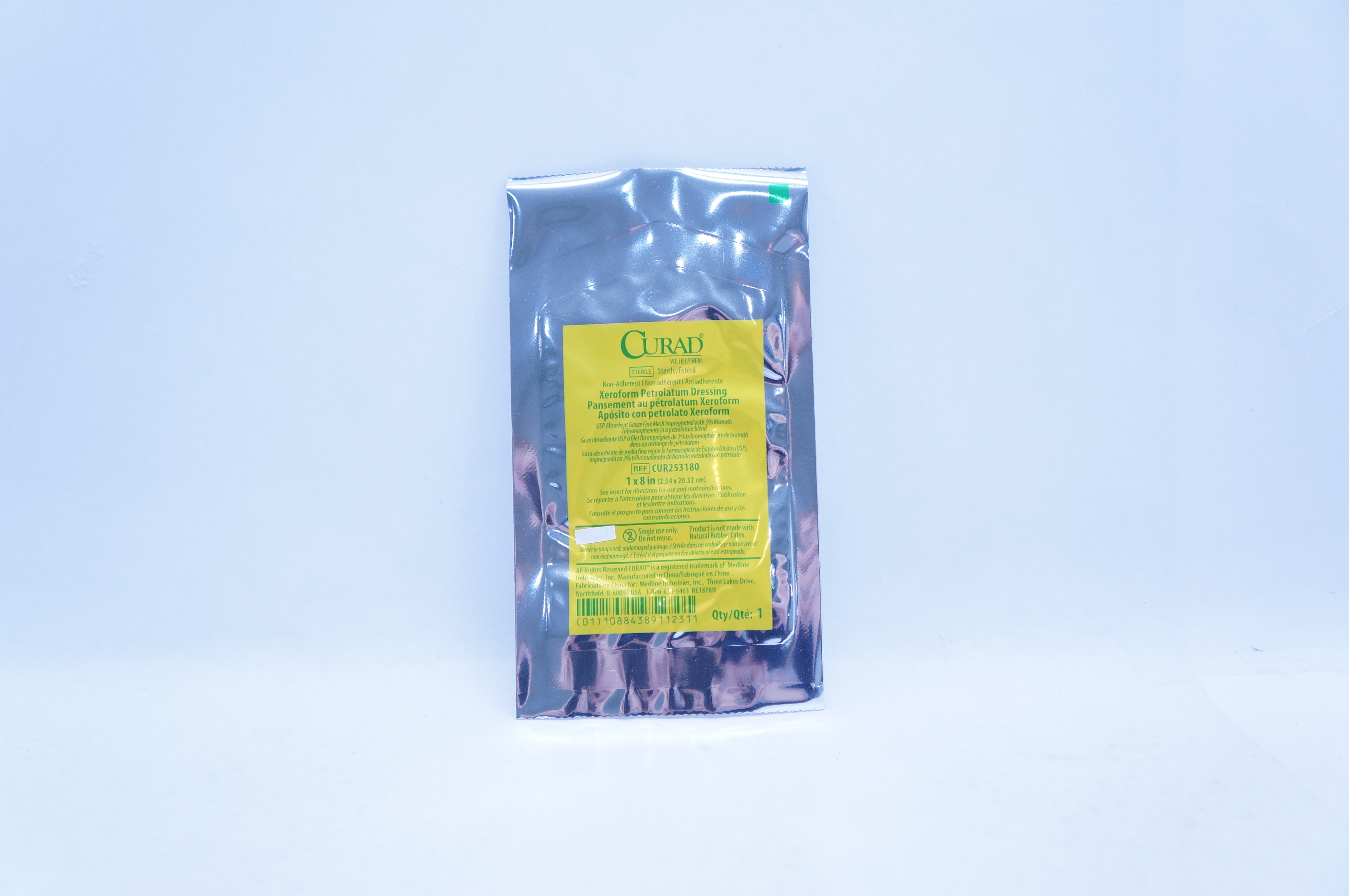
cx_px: 674
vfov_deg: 31.8
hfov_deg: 46.4
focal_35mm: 42
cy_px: 448
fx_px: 1572
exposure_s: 1/250
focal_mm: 28
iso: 800
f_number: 4
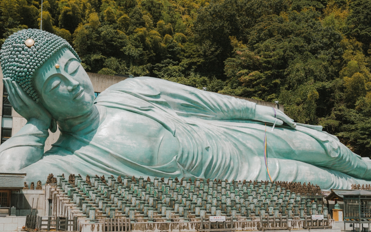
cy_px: 157
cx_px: 197
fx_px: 495
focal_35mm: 49
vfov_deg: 26.2
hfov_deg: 41.0
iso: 200
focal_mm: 45
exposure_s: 1/240
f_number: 8
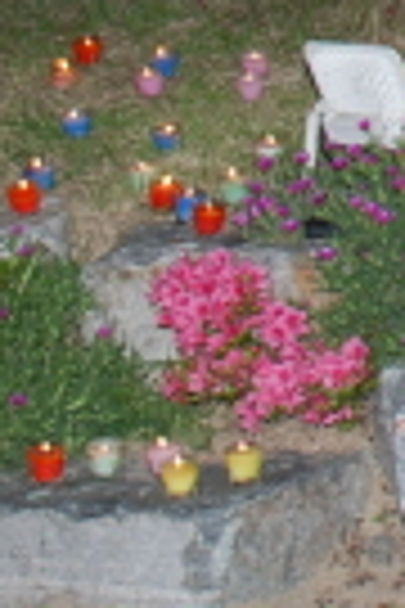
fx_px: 2902
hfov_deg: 7.0
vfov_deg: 11.5
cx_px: 1323
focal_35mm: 172
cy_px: -286
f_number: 5.6
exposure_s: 1/60
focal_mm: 22
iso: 200
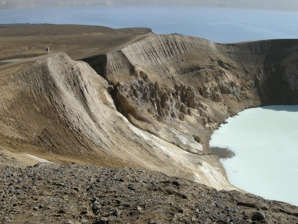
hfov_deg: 52.6
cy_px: 112
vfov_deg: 40.7
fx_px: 301
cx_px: 149
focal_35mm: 35
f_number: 6.1
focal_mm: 7.5
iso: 100
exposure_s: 1/248
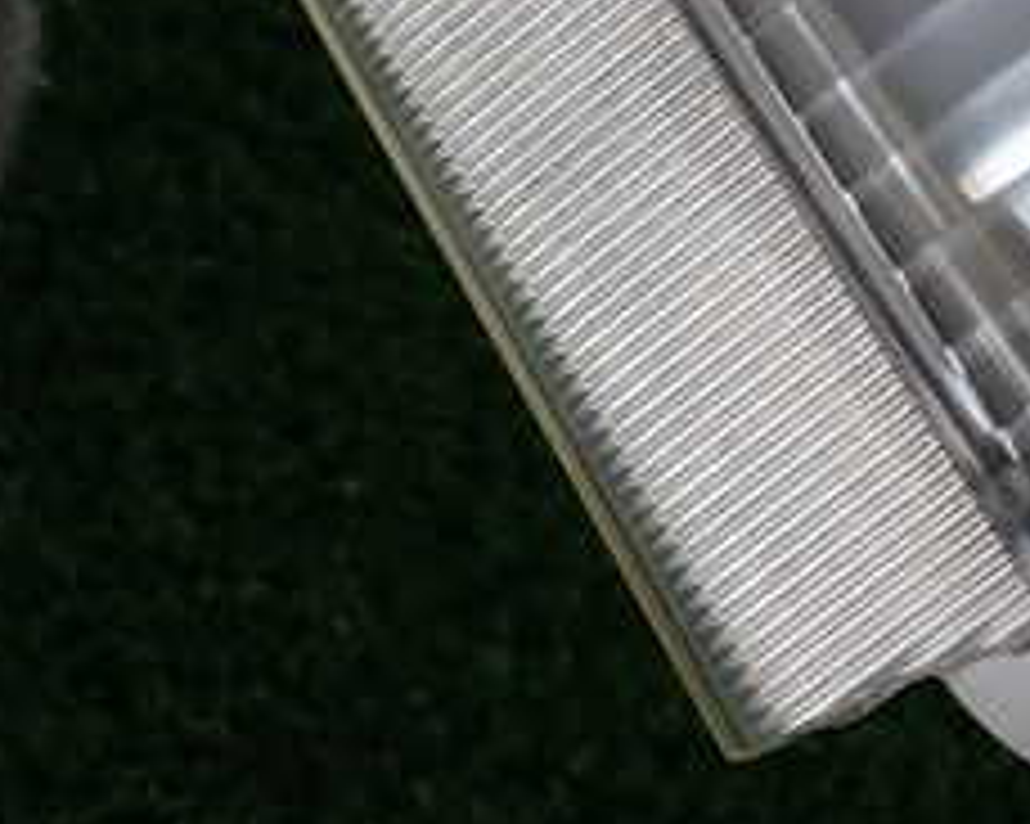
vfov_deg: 16.4
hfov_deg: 20.0
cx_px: 1102
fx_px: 2803
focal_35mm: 92
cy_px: 54
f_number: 2.5
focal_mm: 6.37
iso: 125
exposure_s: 1/80
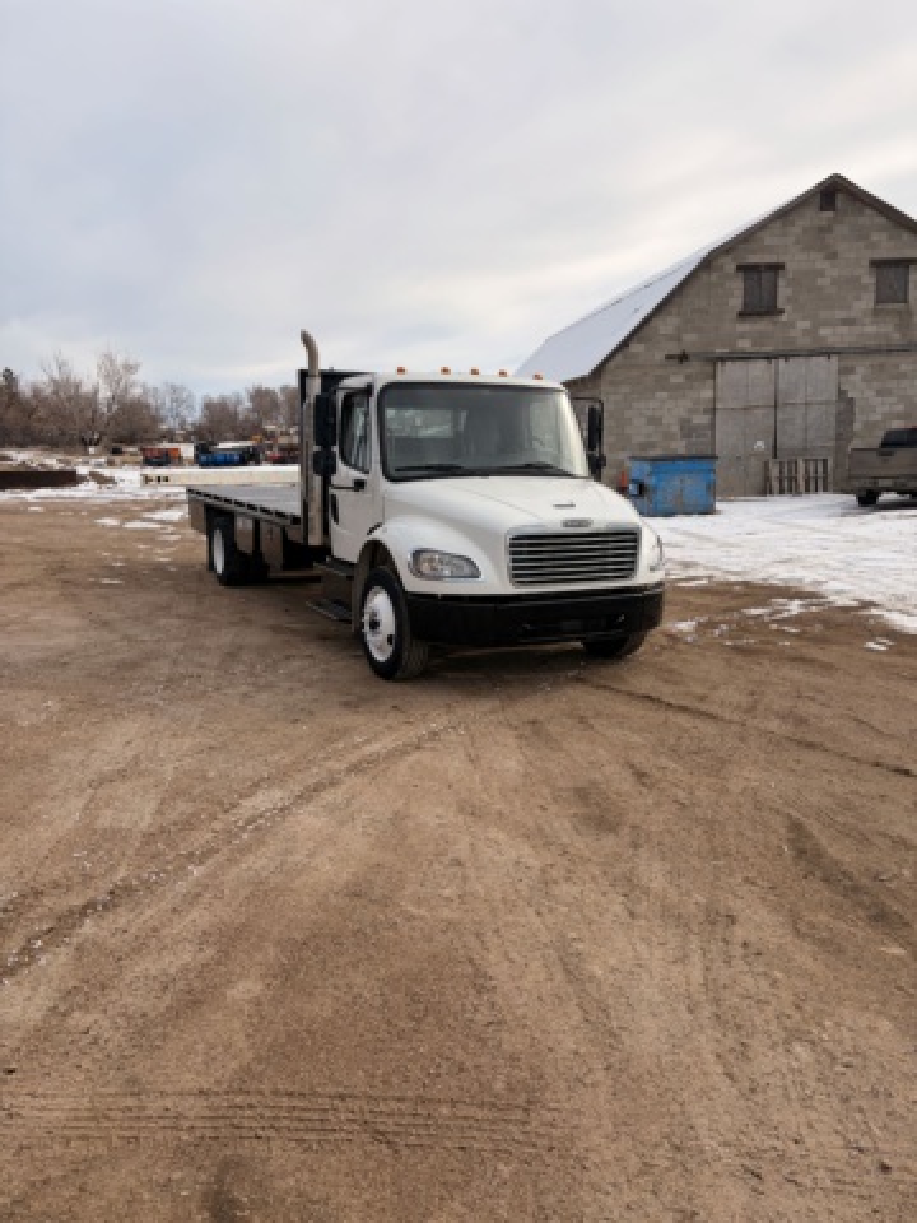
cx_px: 458
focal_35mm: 26
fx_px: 918
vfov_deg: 67.3
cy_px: 612
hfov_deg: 53.1
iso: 64
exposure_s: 1/6329
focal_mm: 5.96
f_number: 1.6
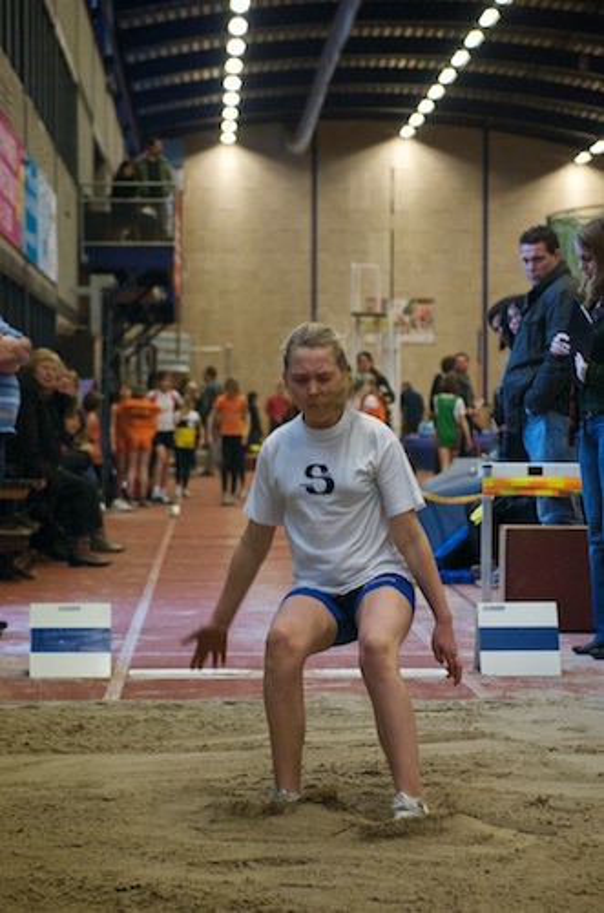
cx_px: 302
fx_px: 2655
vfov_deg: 19.5
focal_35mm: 105
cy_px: 456
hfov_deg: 13.0
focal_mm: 70
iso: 3200
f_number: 4.5
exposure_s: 1/200
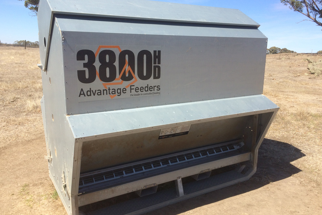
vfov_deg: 42.3
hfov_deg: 60.3
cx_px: 160
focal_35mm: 31
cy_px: 106
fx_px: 277
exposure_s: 1/1786
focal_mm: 4.15
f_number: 2.2
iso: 32
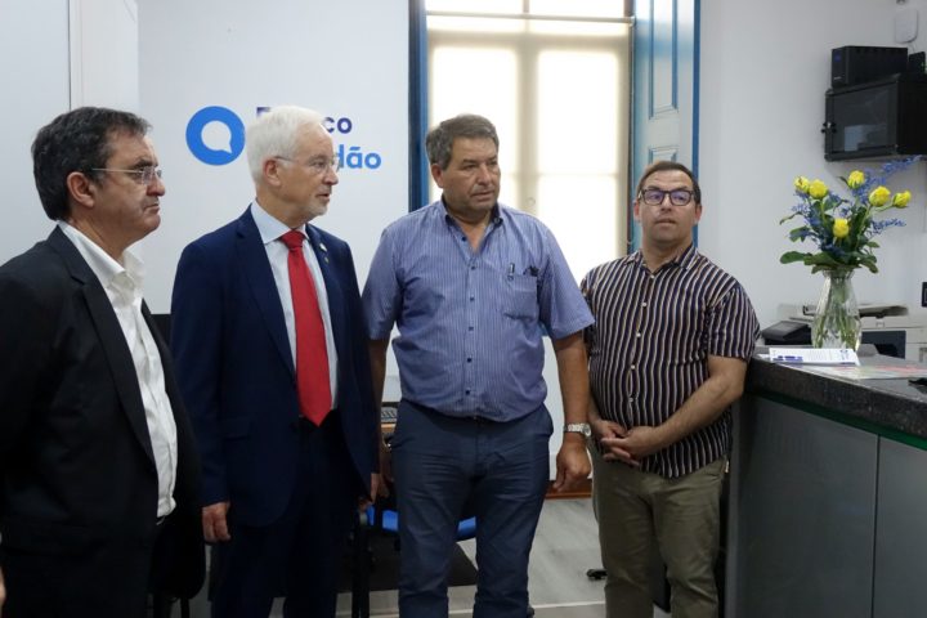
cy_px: 309
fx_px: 1081
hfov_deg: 46.4
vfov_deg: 31.9
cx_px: 464
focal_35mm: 42
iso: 2000
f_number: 2.8
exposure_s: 1/200
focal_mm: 15.45
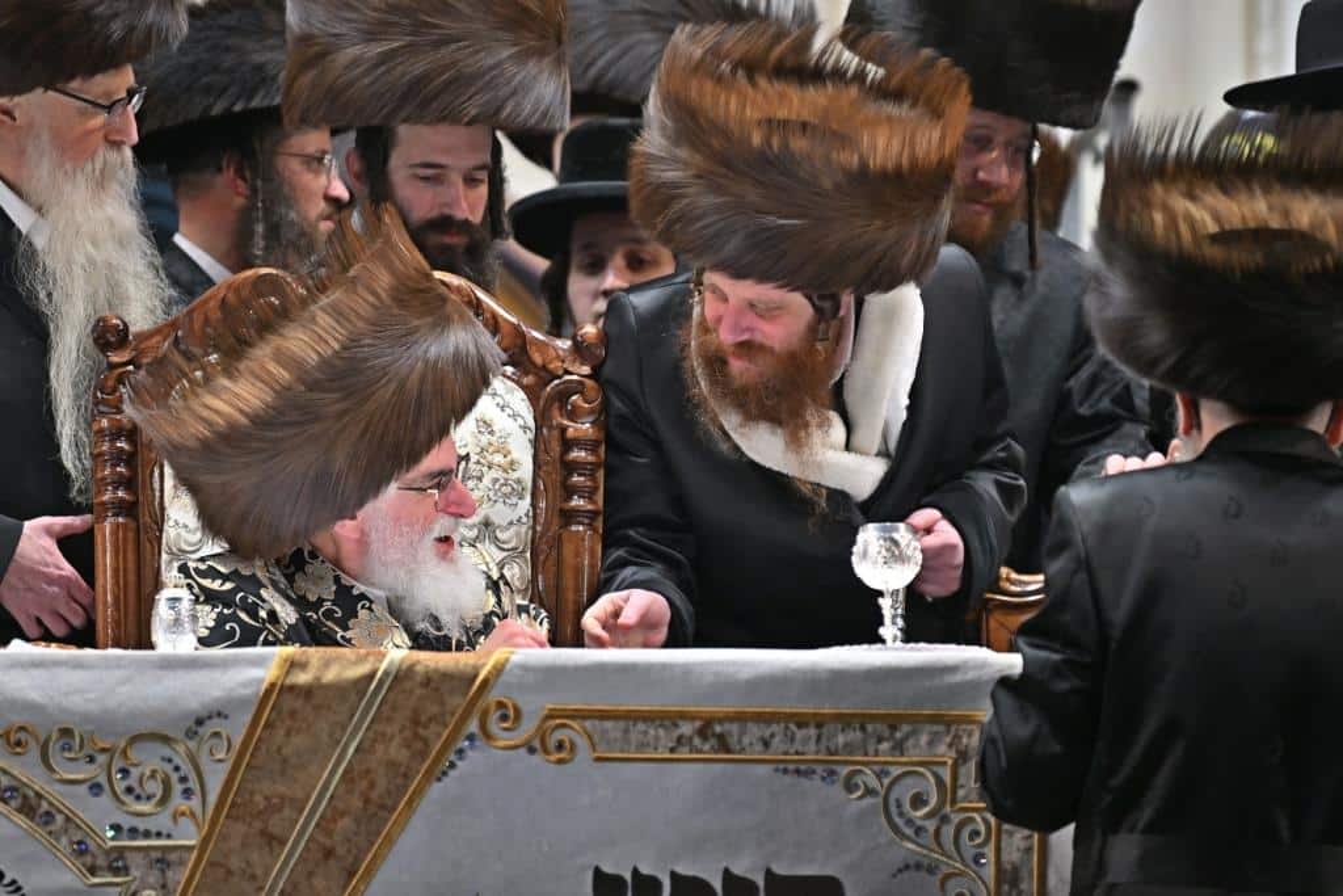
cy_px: 448
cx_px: 672
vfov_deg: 4.6
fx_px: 11192
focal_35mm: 300
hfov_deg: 6.9
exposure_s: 1/640
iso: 500
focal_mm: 200
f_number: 2.8
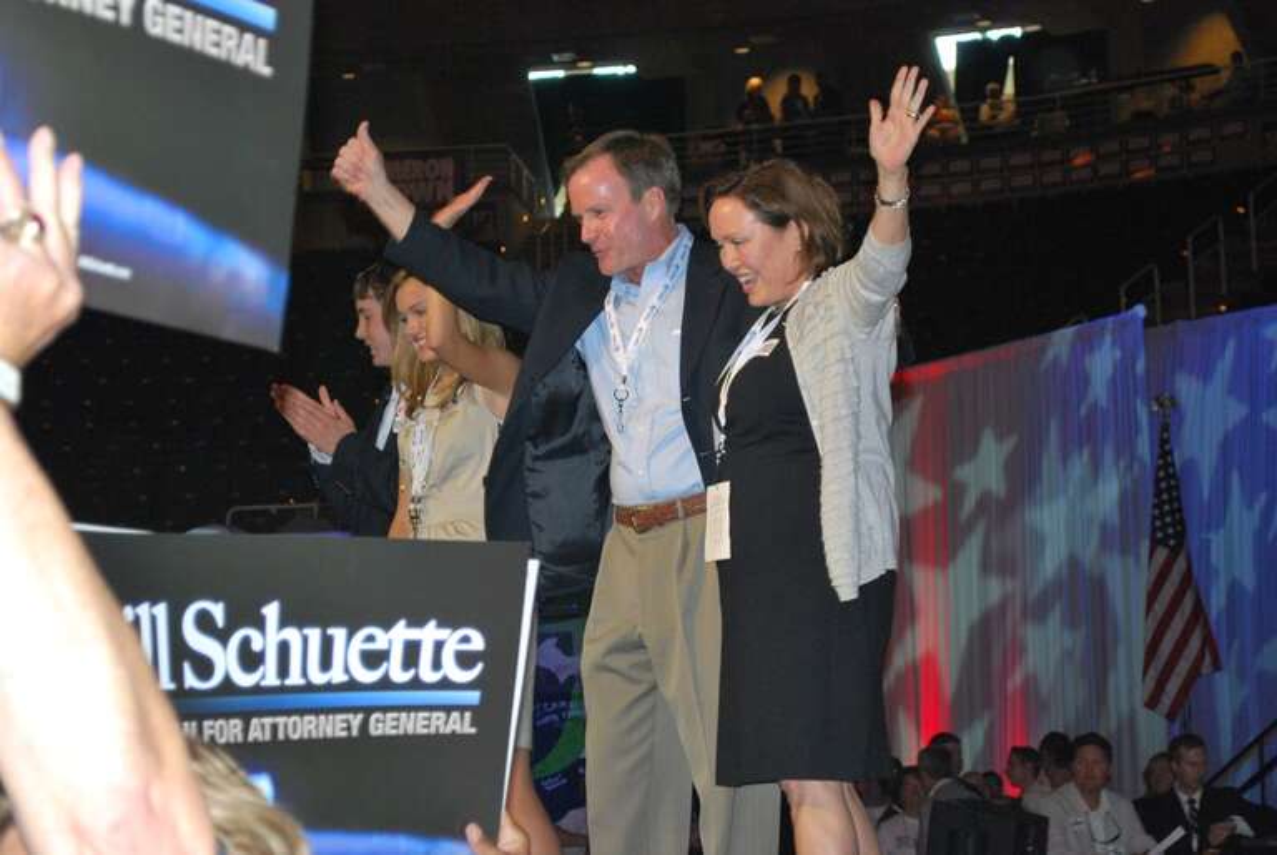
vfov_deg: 16.6
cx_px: 638
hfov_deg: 24.6
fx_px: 2930
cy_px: 428
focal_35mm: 82
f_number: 5.6
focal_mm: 55
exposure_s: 1/60
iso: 720
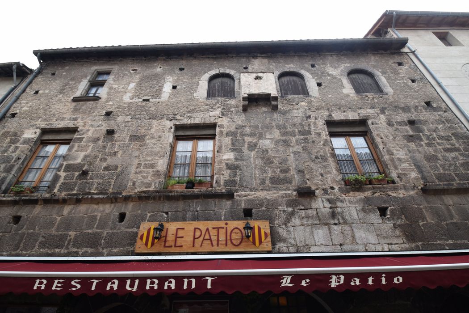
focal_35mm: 18
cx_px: 234
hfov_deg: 90.0
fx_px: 234
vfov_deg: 67.4
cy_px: 156
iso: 400
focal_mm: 12
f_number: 8
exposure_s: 1/250
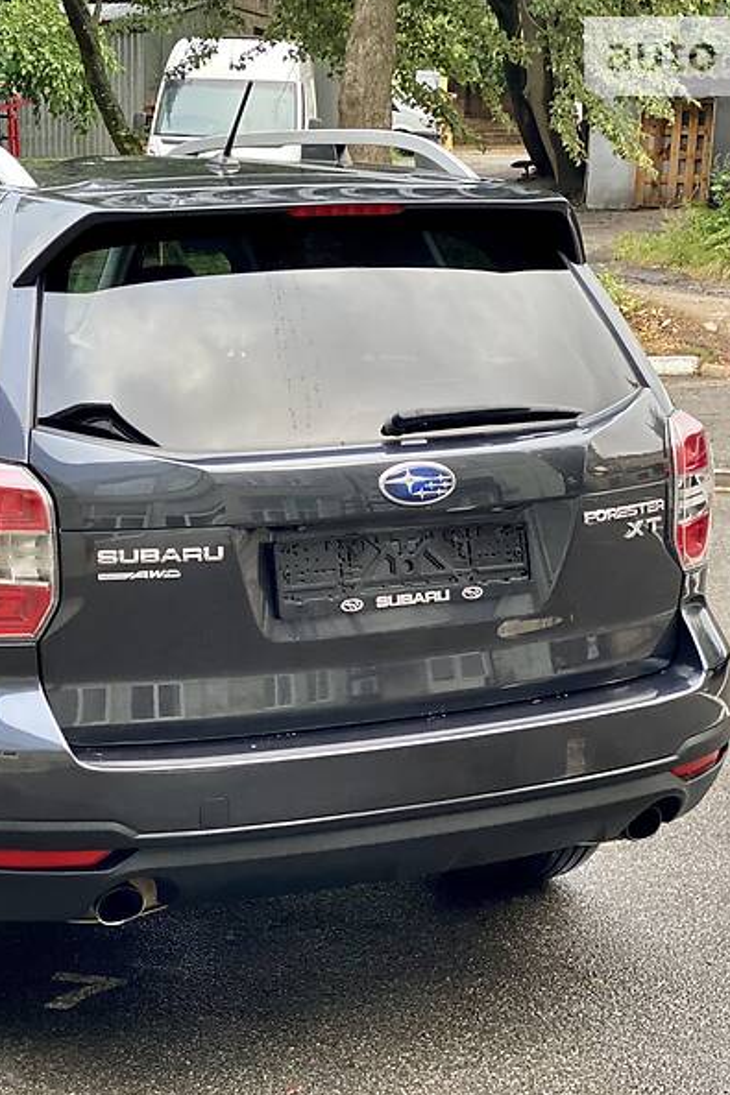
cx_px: 139
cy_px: 548
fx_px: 2222
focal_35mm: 73
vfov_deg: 27.7
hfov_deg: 18.5
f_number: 2
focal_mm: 6
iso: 160
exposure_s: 1/122
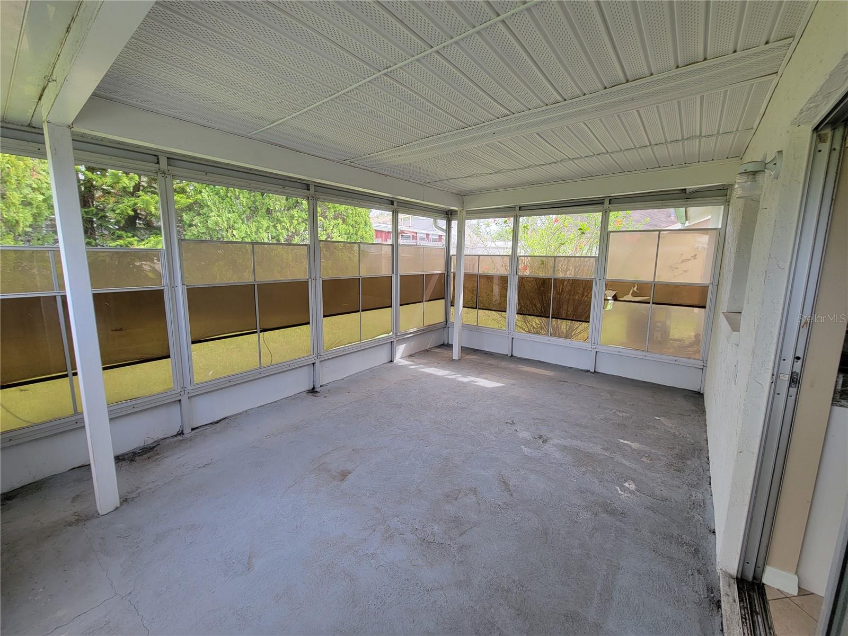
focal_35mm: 13
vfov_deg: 89.9
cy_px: 318
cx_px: 424
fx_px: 318
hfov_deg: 106.2
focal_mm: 2.2
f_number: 2.2
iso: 64
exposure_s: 1/60
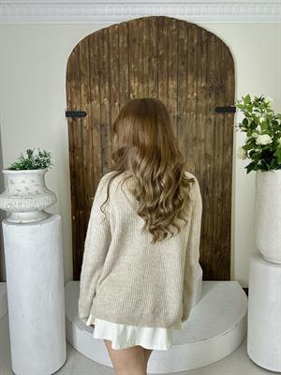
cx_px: 140
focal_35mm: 30
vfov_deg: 60.0
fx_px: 325
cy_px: 188
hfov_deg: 46.8
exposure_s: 1/121
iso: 32
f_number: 1.9
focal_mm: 2.69
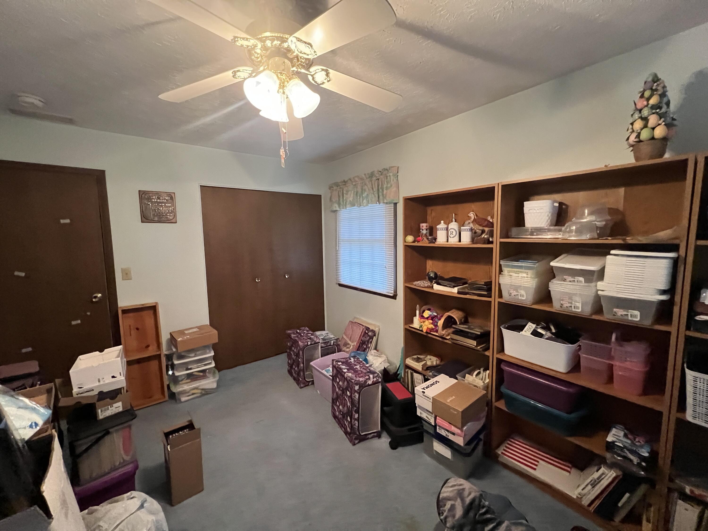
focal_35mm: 13
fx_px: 266
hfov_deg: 106.2
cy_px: 266
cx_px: 354
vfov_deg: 89.9
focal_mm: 1.57
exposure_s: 1/60
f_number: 1.8
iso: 1000
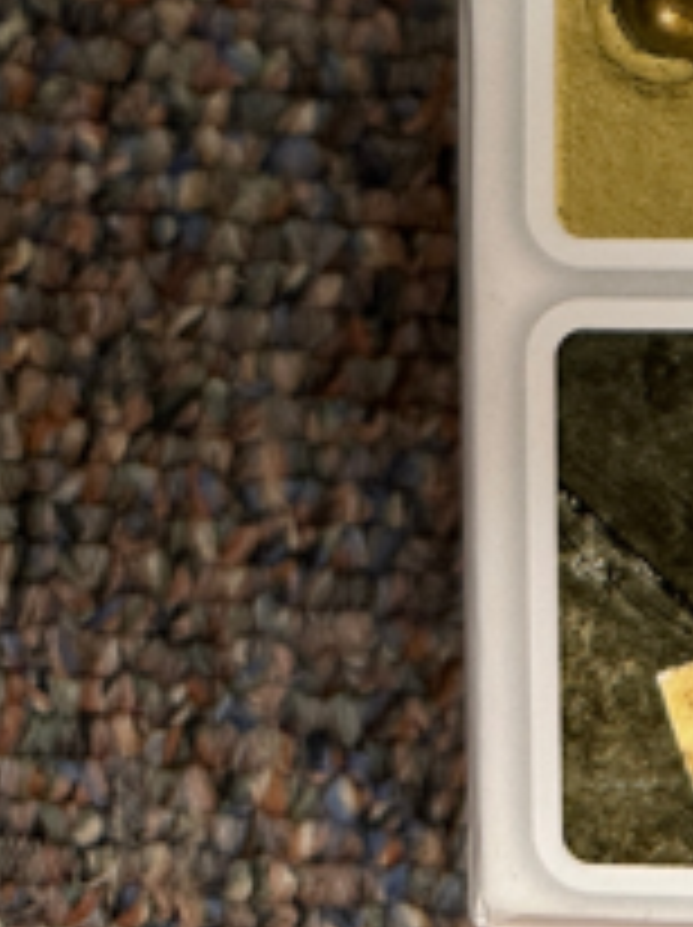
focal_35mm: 105
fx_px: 2809
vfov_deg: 17.3
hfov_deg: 11.9
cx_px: 1548
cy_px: -353
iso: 160
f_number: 1.78
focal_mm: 6.86
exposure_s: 1/120
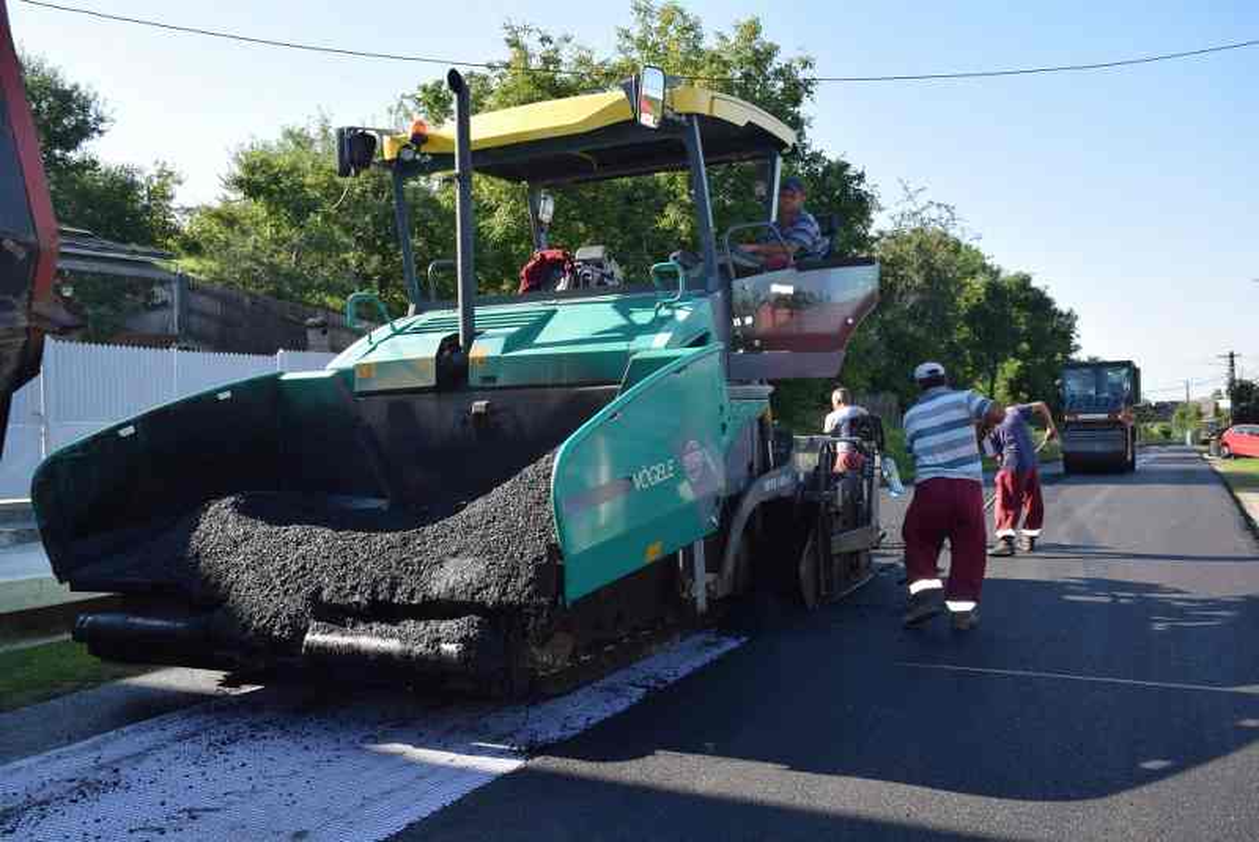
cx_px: 630
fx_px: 1155
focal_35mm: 33
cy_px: 421
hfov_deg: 57.2
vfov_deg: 40.0
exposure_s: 1/125
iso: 100
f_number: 5.6
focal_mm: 22
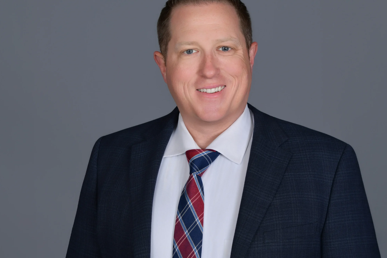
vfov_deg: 11.7
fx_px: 1258
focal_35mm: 117
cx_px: 209
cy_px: 122
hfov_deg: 17.5
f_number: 5.6
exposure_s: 1/160
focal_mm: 68
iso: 125
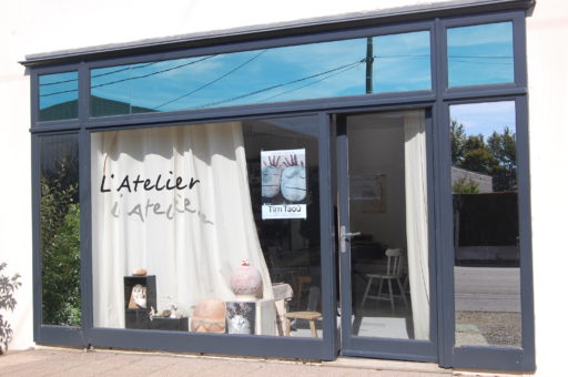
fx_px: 756
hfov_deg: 41.2
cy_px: 188
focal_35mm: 48
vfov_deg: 28.0
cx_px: 284
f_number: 10
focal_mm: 32
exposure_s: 1/400
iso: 200
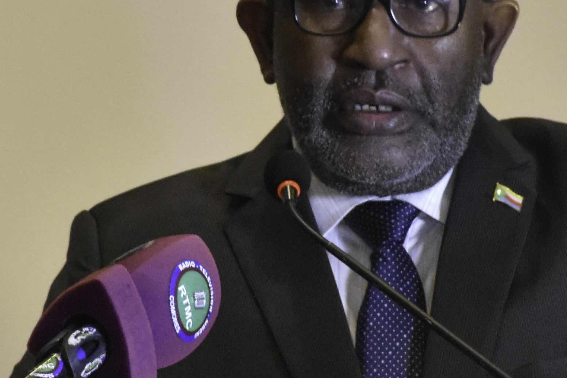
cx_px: 242
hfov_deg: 2.5
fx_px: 12772
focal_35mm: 811
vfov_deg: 1.7
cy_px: 101
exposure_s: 1/125
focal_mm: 140
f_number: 5.6
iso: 4000
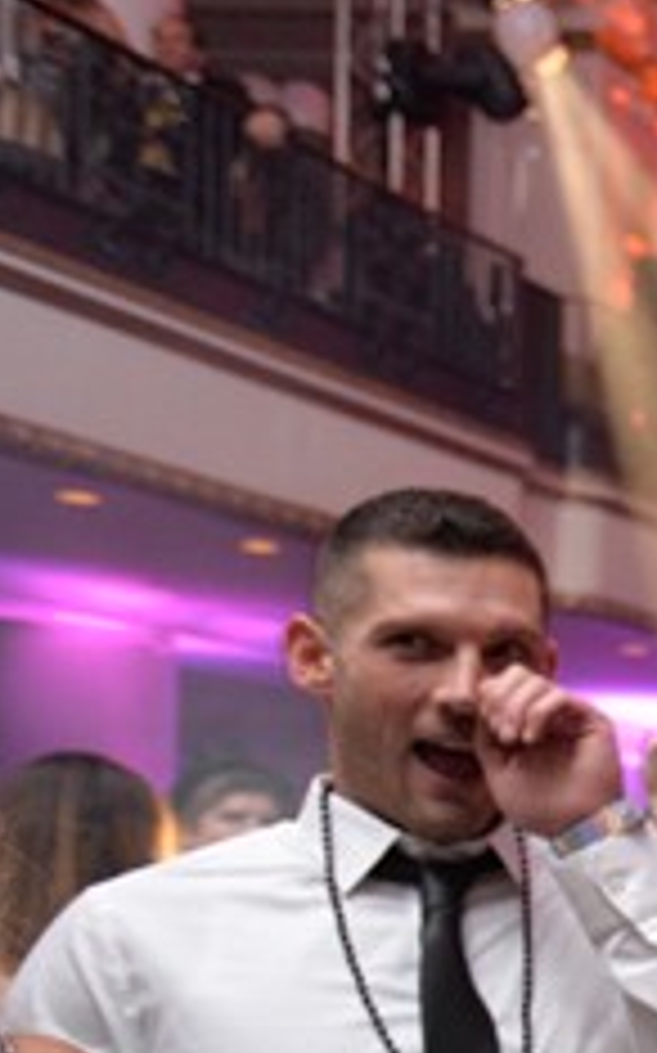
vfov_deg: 23.0
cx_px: 2016
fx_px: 2495
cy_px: 1015
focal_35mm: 87
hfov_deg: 10.4
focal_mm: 20
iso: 2000
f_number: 3.5
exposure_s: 1/60
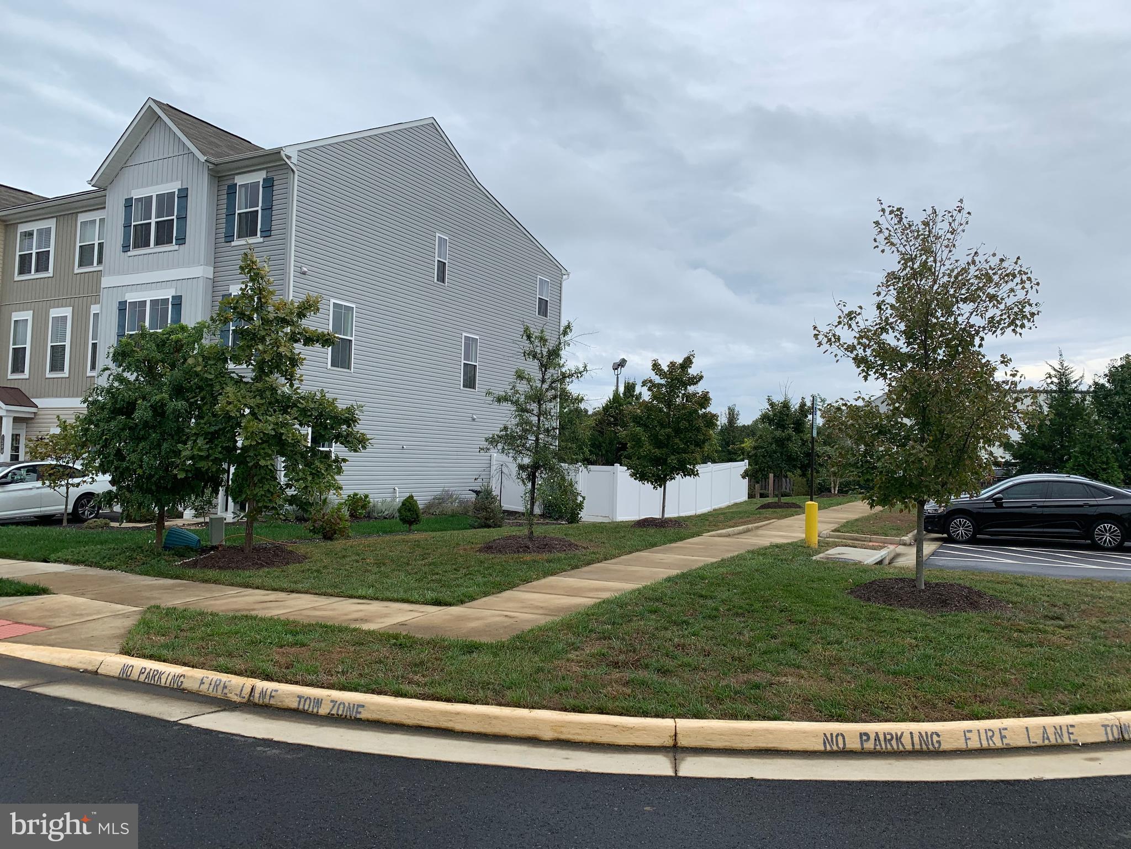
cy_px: 424
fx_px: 849
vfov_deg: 53.1
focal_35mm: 26
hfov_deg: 67.3
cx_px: 566
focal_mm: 4.25
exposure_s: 1/879
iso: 25
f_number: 1.8
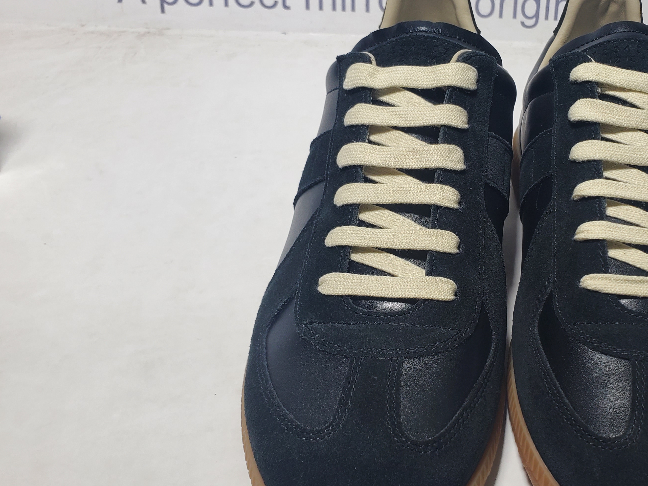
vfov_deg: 35.9
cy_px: 280
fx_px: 749
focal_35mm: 40
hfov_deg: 45.0
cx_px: 496
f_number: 2.4
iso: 50
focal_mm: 4.3
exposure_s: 1/205
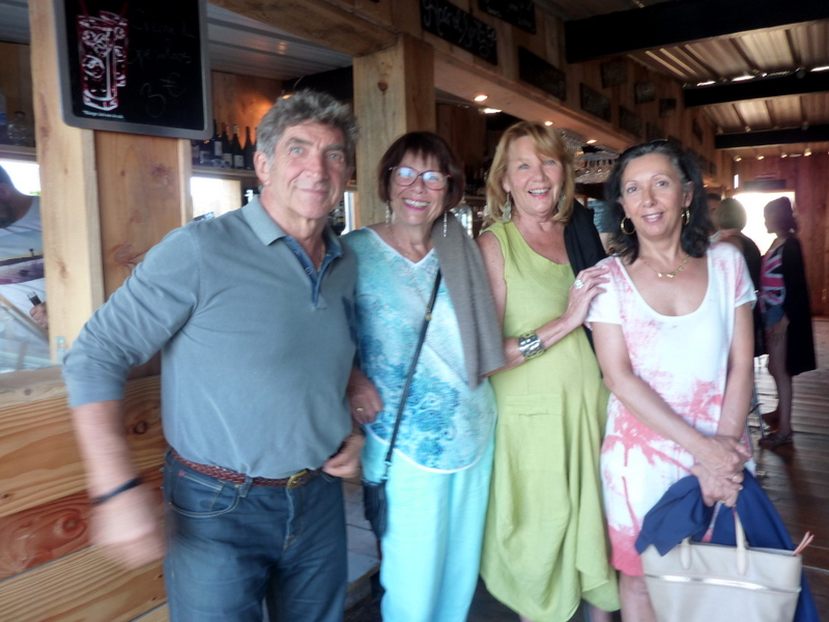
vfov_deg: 54.9
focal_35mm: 25
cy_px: 311
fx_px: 599
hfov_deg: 69.4
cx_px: 414
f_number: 3.3
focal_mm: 4.1
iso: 125
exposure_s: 1/13
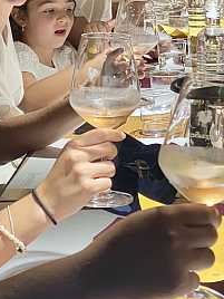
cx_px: 186
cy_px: 25
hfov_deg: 10.9
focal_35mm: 136
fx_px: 1173
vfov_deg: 14.3
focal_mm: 6
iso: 100
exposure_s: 1/50
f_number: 2
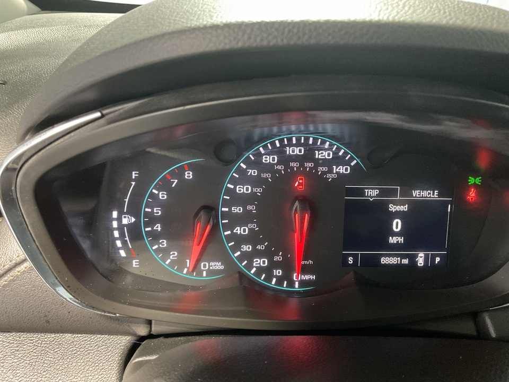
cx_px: 254
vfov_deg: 48.2
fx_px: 426
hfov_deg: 61.7
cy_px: 191
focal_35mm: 29
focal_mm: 3
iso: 500
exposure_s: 1/30
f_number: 1.8
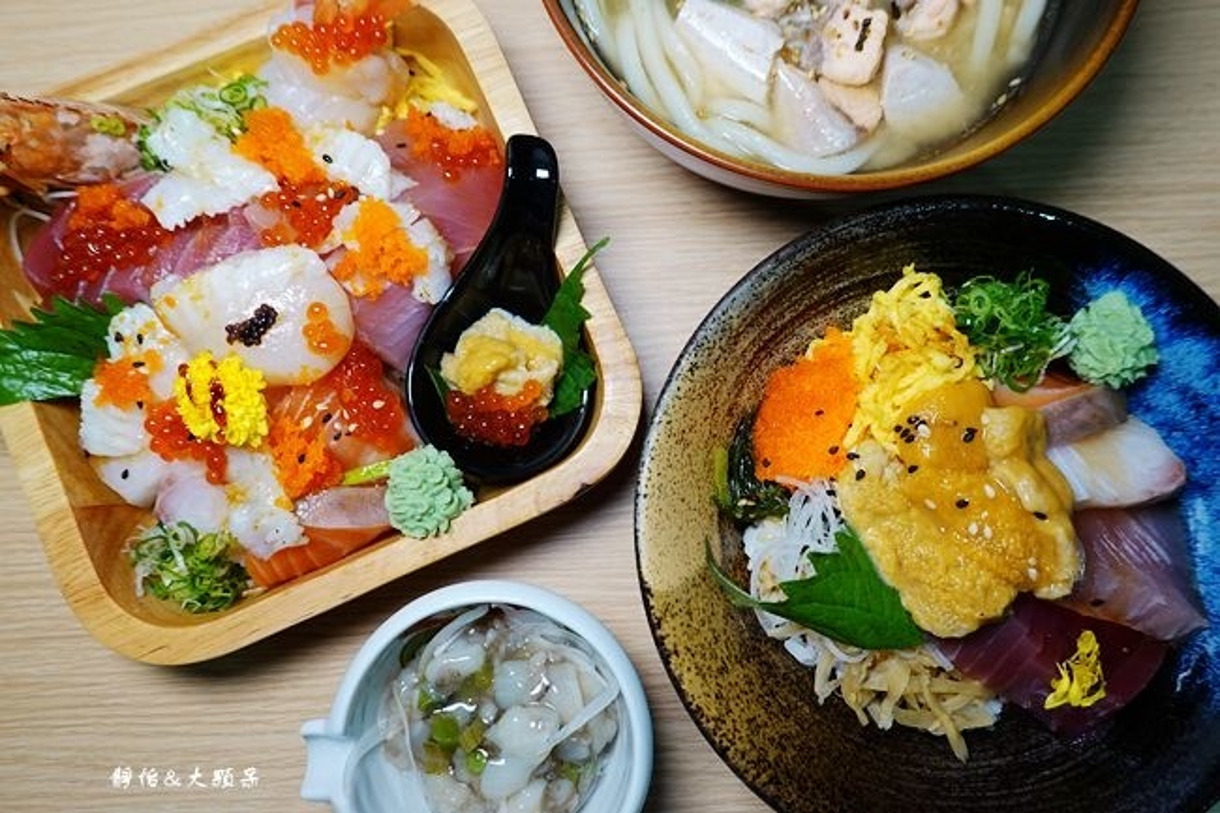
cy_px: 406
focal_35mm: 26
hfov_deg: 69.4
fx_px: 881
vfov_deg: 49.5
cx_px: 610
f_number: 3.2
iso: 125
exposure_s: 1/50
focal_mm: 9.54
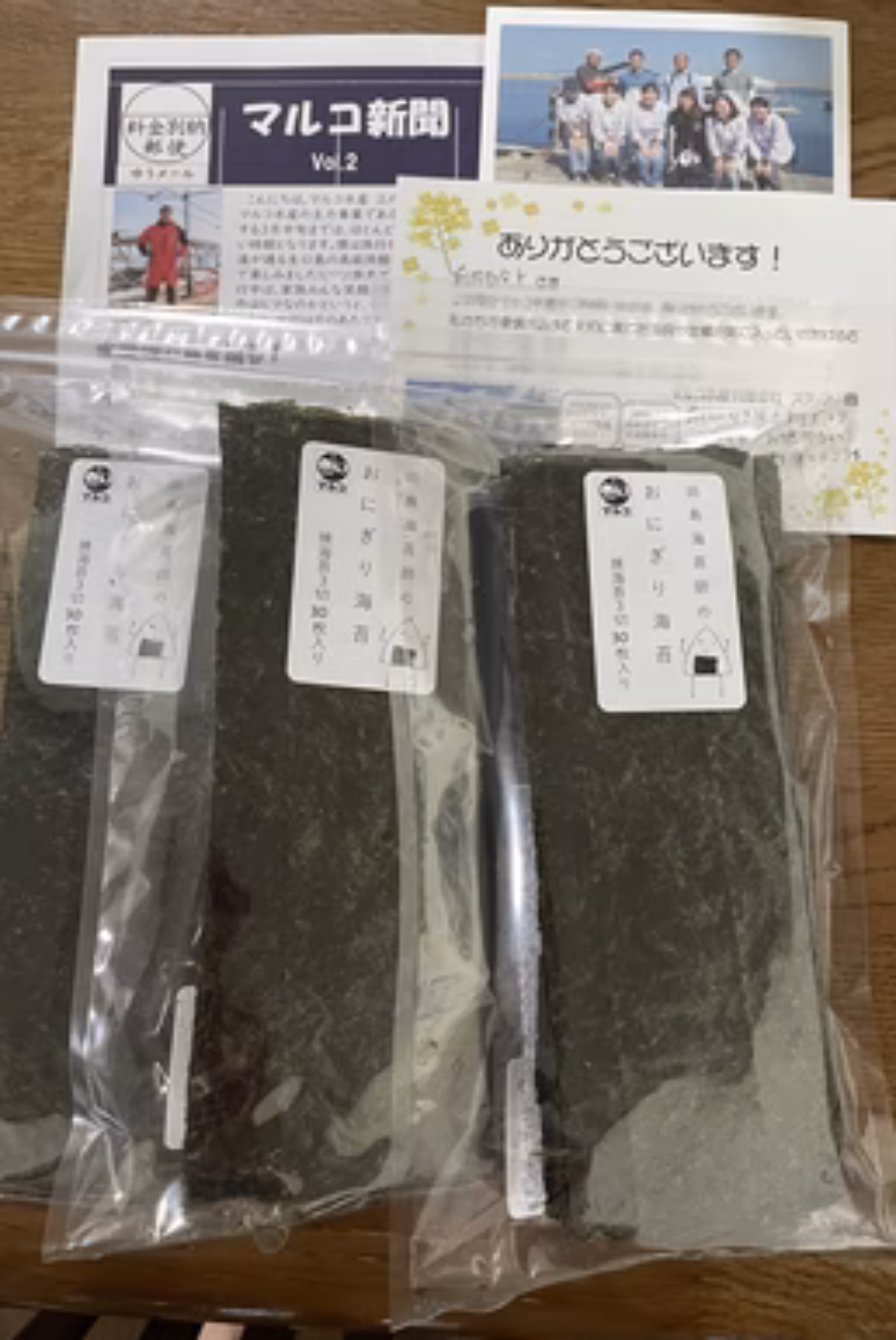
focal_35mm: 28
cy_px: 684
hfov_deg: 46.5
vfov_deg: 65.4
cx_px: 438
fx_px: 1043
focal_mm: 4.2
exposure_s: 1/60
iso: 400
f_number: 1.6
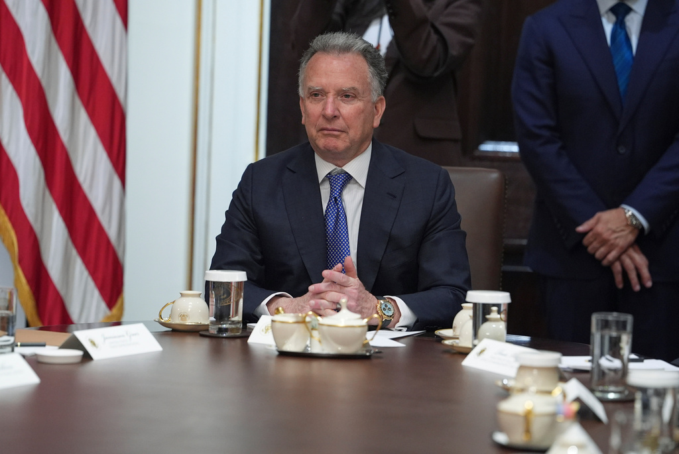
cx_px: 340
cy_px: 227
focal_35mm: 225
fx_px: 4248
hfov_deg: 9.1
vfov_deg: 6.1
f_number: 2.2
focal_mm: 150
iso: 2000
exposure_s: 1/250
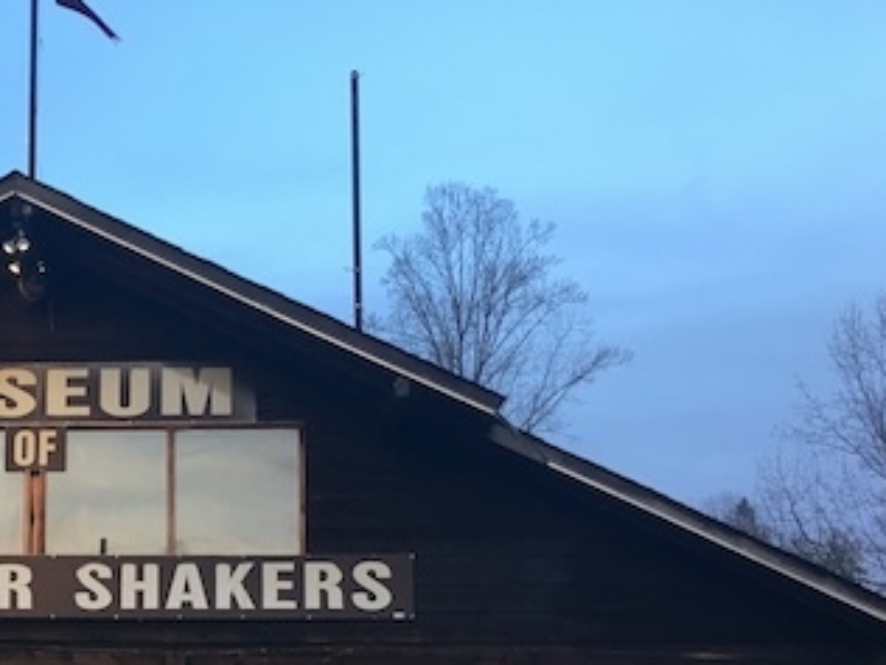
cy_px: 606
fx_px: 1408
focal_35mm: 55
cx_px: 84
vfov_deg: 25.7
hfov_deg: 33.1
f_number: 2.2
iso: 40
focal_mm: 4.15
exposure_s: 1/30
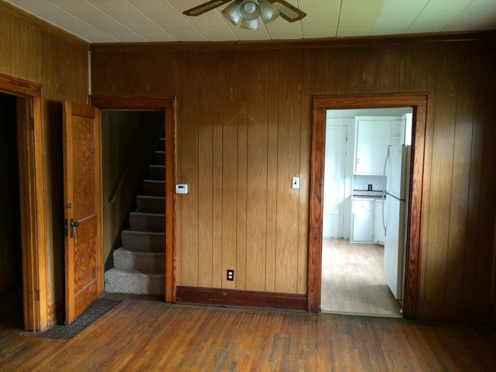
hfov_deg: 60.0
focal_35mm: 30
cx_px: 248
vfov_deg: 46.8
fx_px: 430
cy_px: 186
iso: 320
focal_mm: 4.12
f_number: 2.2
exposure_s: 1/30
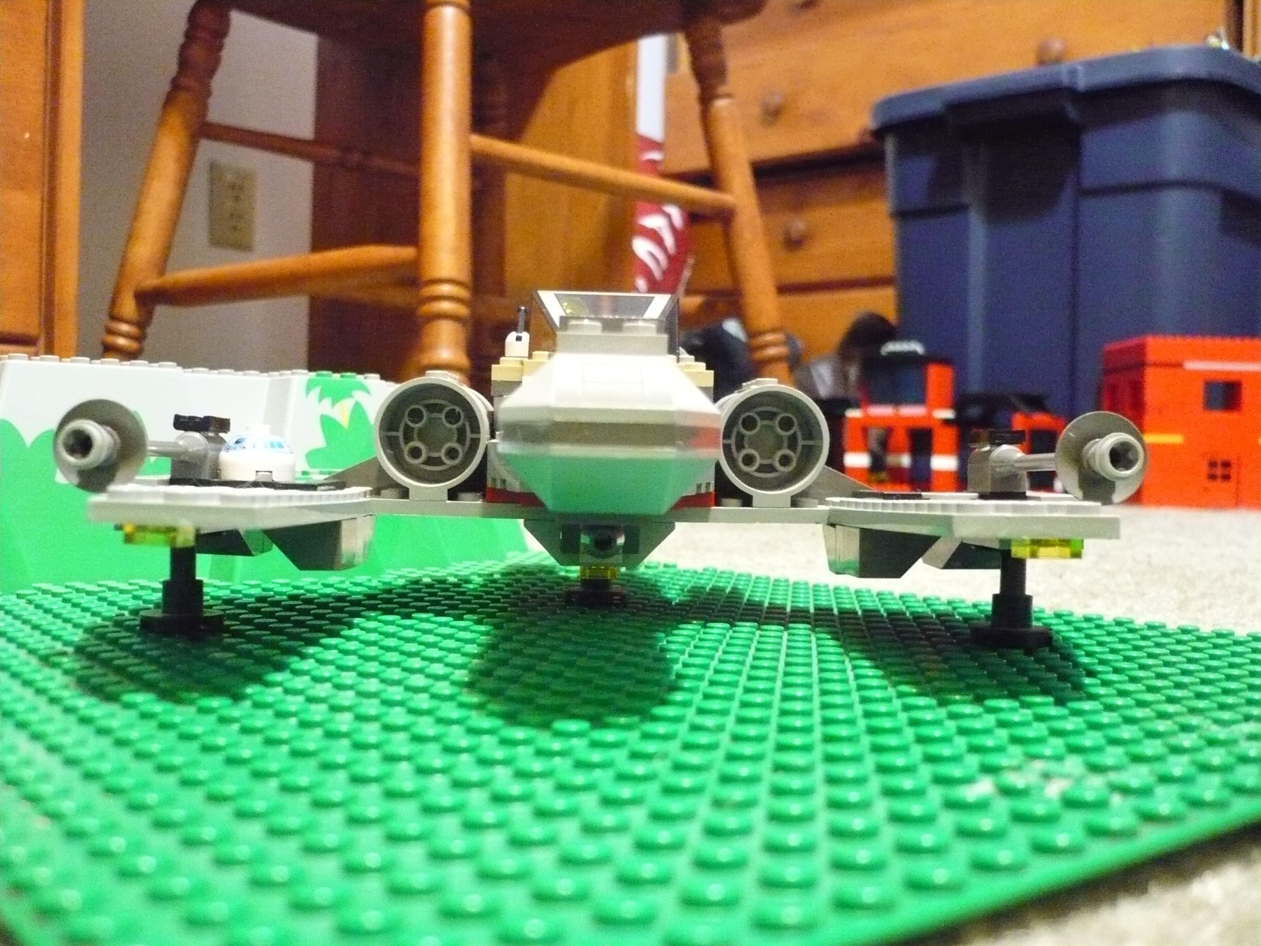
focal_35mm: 35
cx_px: 630
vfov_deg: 40.7
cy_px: 473
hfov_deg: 52.6
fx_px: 1275
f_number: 2.8
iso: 800
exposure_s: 1/4
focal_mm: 5.8
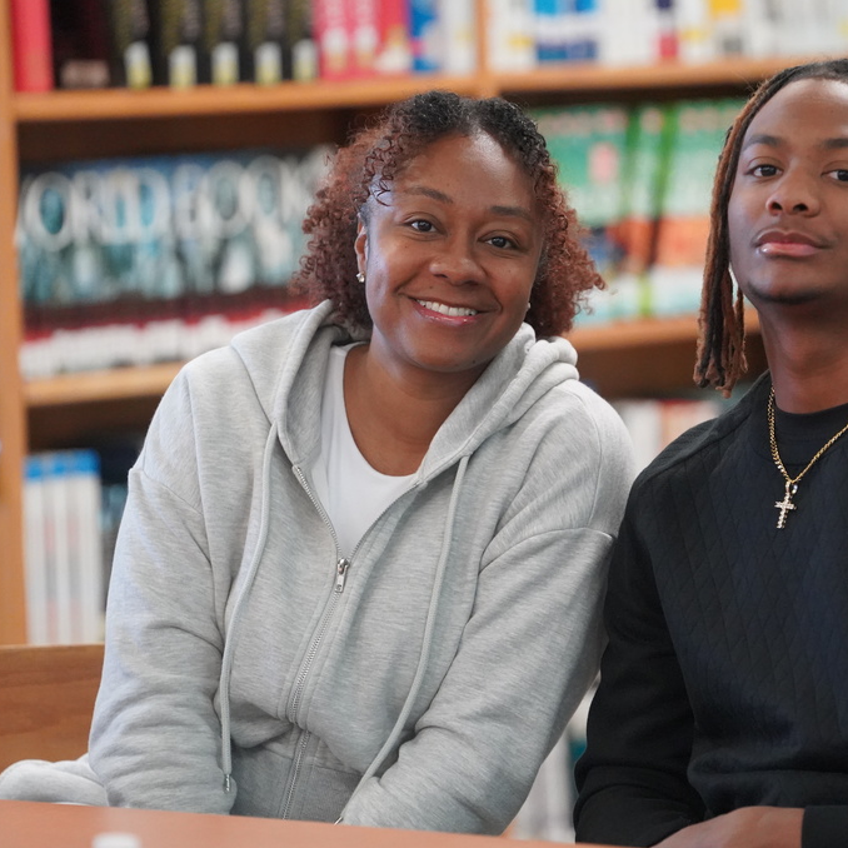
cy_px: 425
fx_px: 7040
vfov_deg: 6.9
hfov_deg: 6.9
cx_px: 562
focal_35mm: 254
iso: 10000
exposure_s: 1/200
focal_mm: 198
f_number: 4
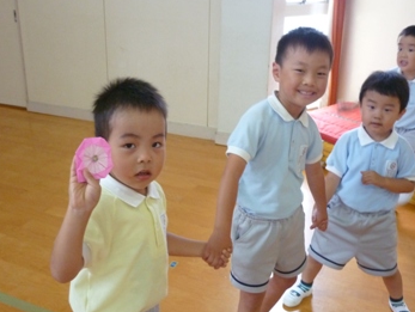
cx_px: 197
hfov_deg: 48.9
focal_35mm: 38
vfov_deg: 37.8
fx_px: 456
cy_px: 154
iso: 500
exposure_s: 1/60
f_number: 2.8
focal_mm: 5.5
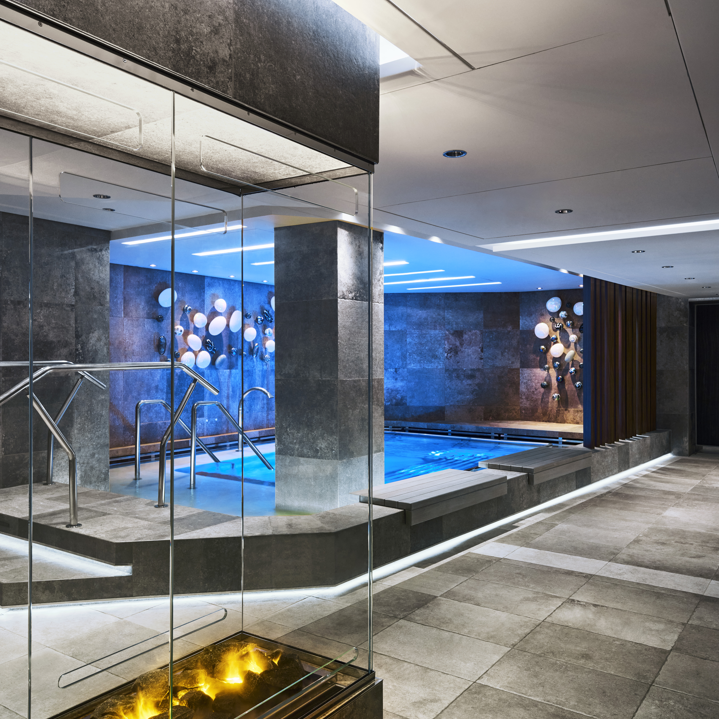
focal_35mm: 30
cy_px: 363
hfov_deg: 54.0
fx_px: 705
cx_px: 367
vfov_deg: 54.0
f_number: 11
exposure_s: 1
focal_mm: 23
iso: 400
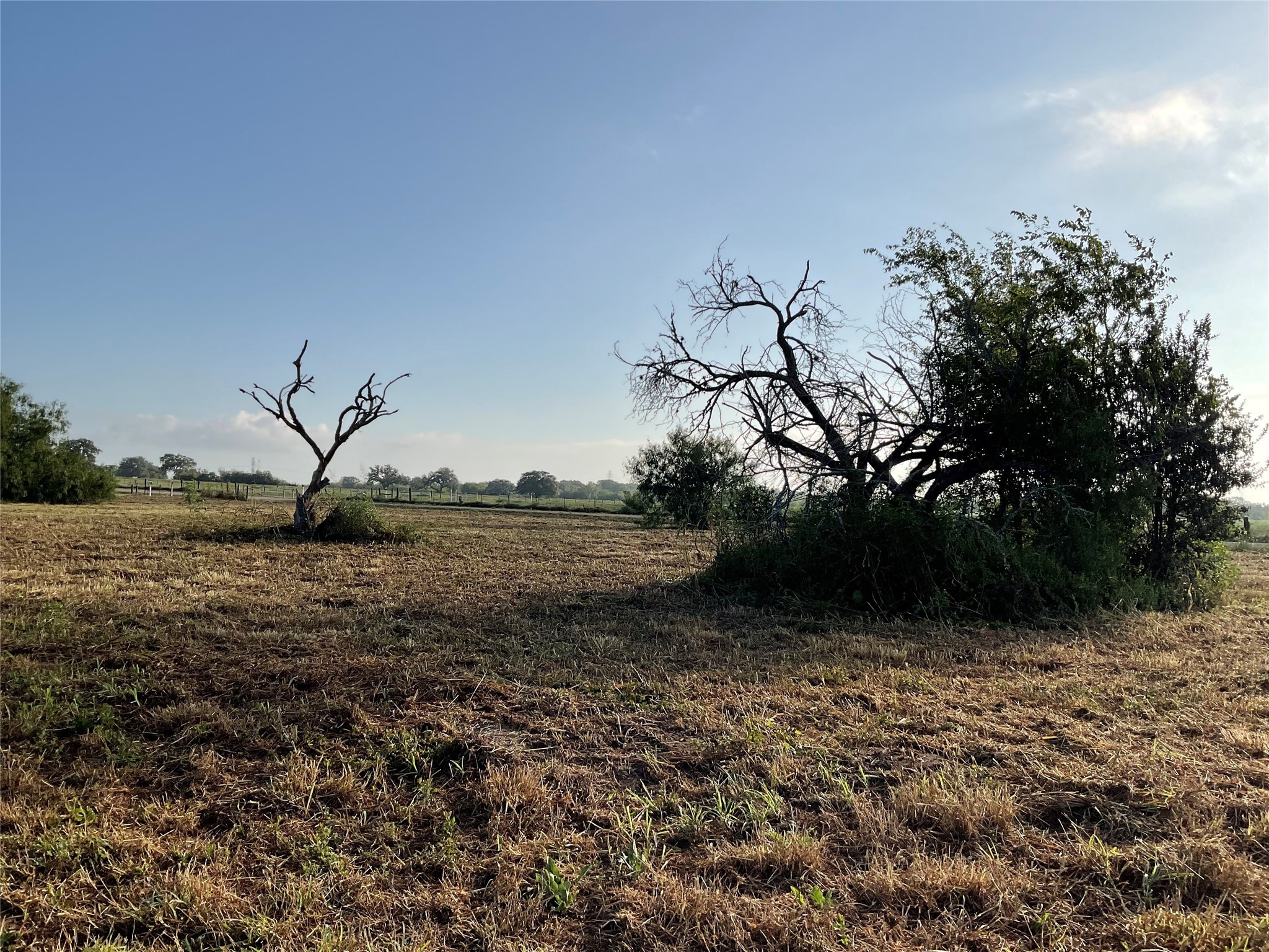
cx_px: 634
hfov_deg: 61.7
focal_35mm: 29
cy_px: 476
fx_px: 1063
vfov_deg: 48.2
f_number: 1.8
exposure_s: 1/2959
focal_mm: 3
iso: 16
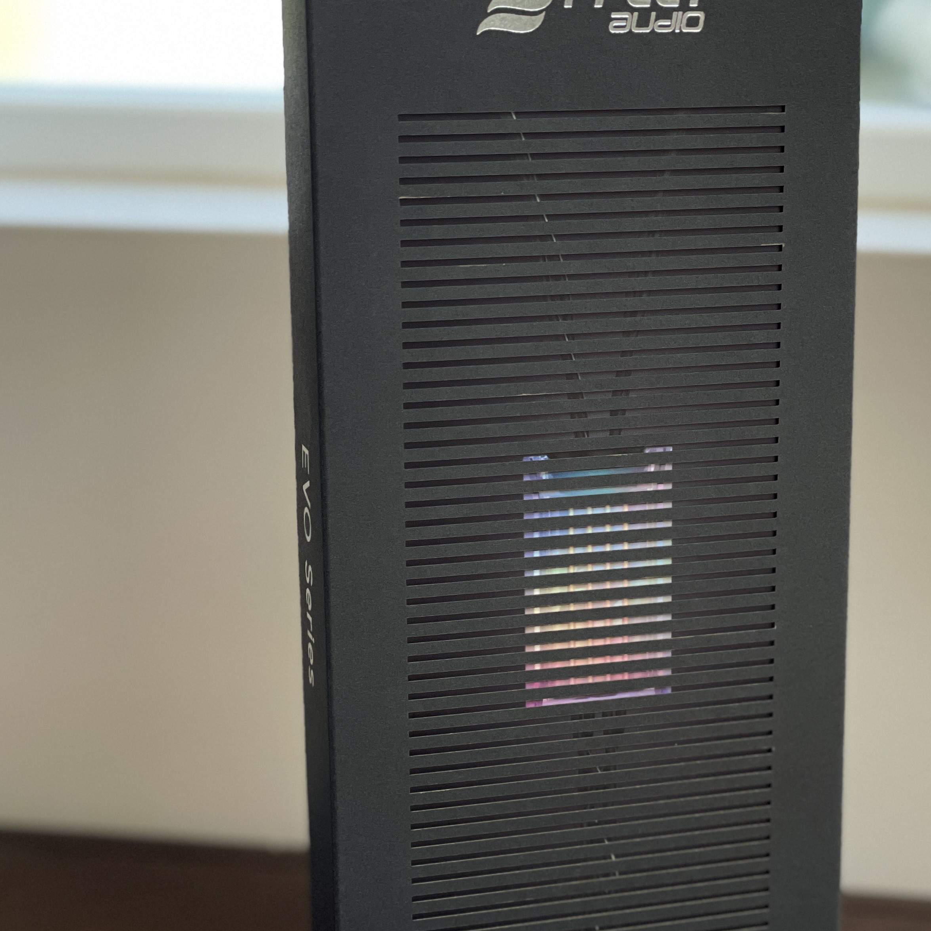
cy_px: 577
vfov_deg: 21.9
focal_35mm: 79
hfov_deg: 21.9
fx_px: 2404
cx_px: 574
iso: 250
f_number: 2
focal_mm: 6
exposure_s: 1/122
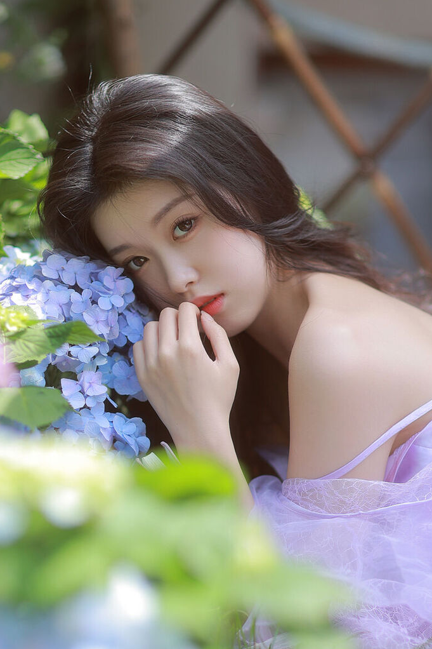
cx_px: 244
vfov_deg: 15.6
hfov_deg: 10.5
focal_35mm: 131
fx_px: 2359
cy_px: 469
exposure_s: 1/1600
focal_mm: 85
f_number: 1.6
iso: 100
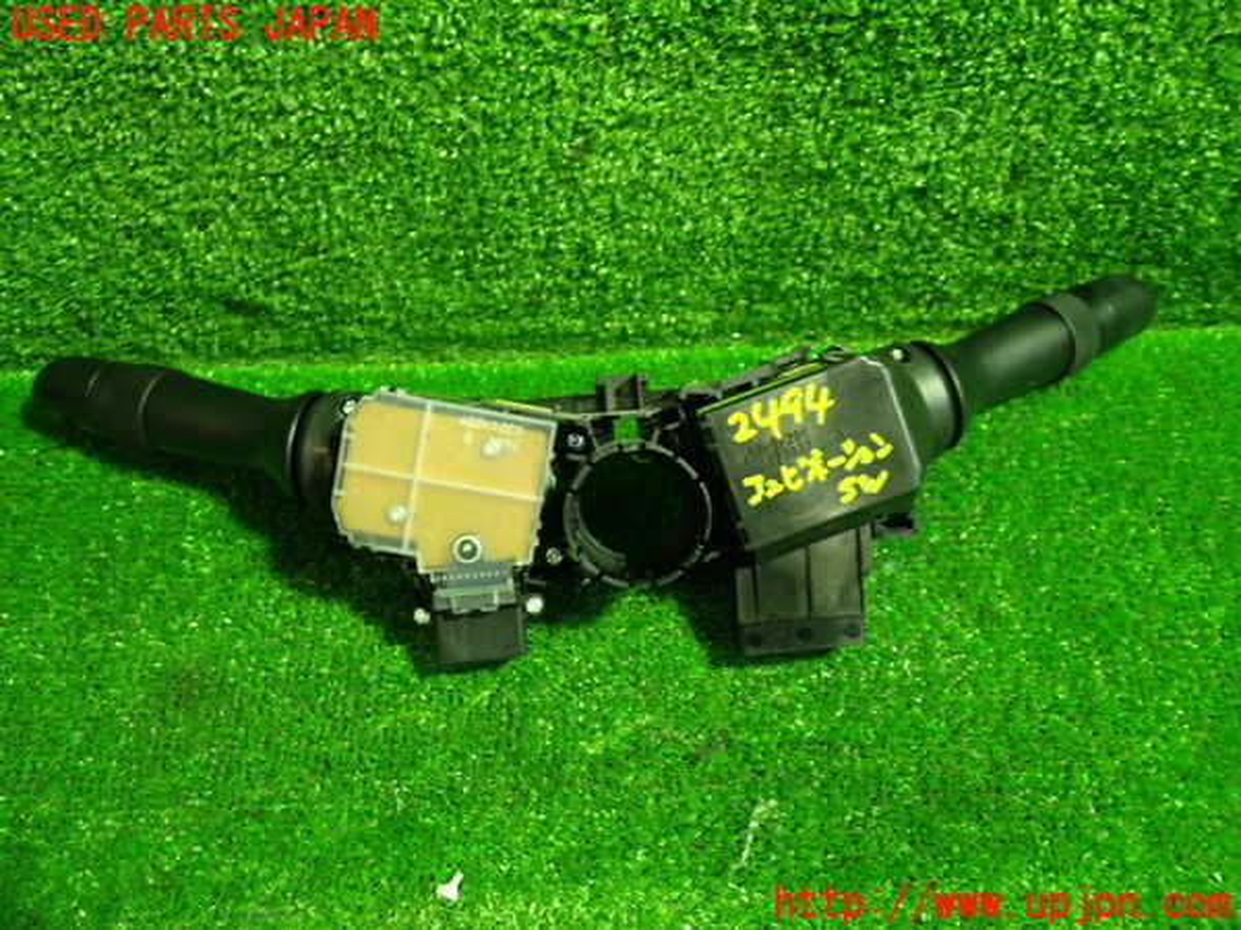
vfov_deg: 46.8
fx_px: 1076
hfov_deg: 60.0
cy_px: 465
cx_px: 620
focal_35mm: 30
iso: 500
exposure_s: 1/30
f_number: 2.3
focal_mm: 5.4
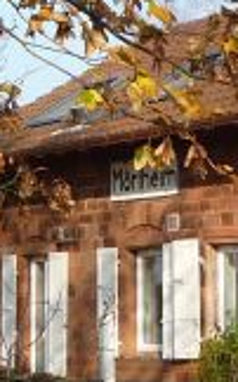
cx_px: 200
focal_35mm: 163
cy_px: 182
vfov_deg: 12.9
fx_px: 1695
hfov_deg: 8.0
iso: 100
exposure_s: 1/400
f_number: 4
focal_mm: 5.3
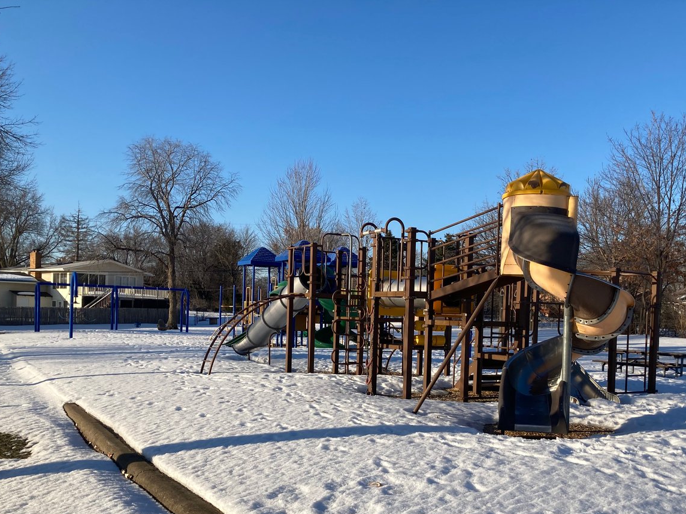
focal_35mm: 37
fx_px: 733
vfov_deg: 38.3
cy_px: 338
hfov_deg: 50.0
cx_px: 387
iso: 20
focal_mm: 3.99
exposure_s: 1/1779
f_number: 1.8
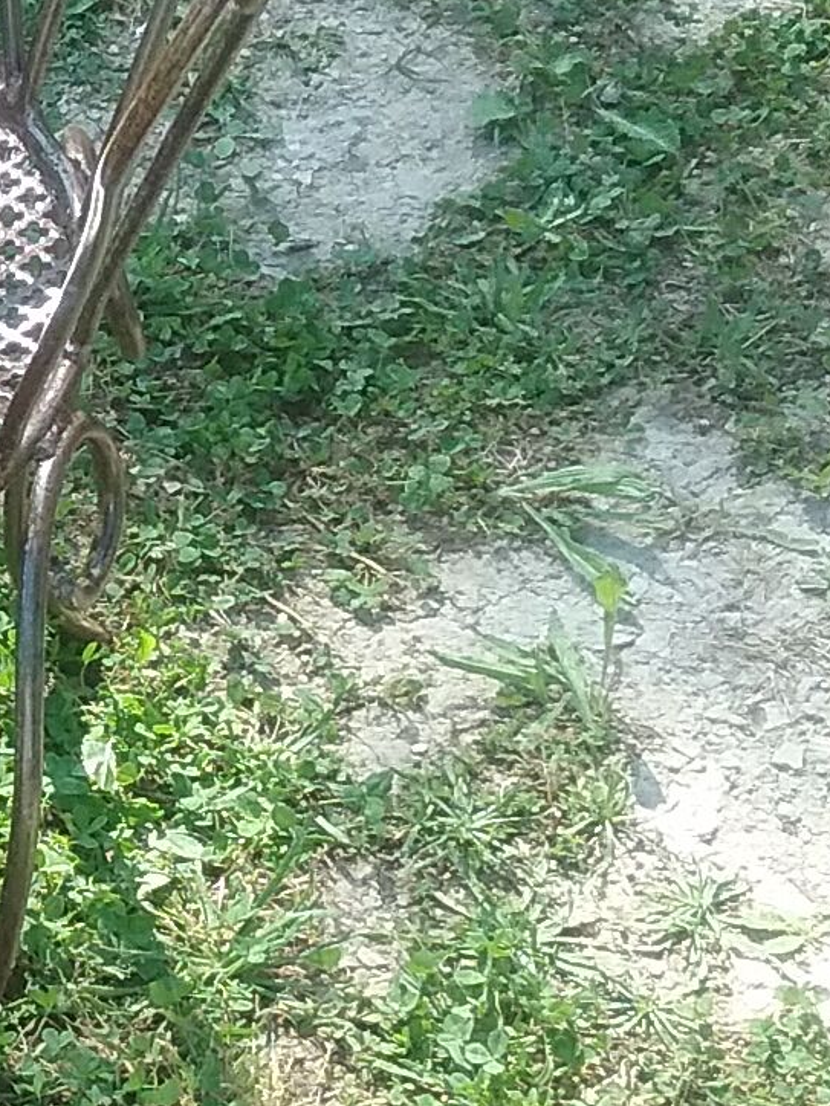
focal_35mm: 111
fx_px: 3549
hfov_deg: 12.7
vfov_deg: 17.7
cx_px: -365
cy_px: 648
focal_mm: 3.3
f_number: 2.2
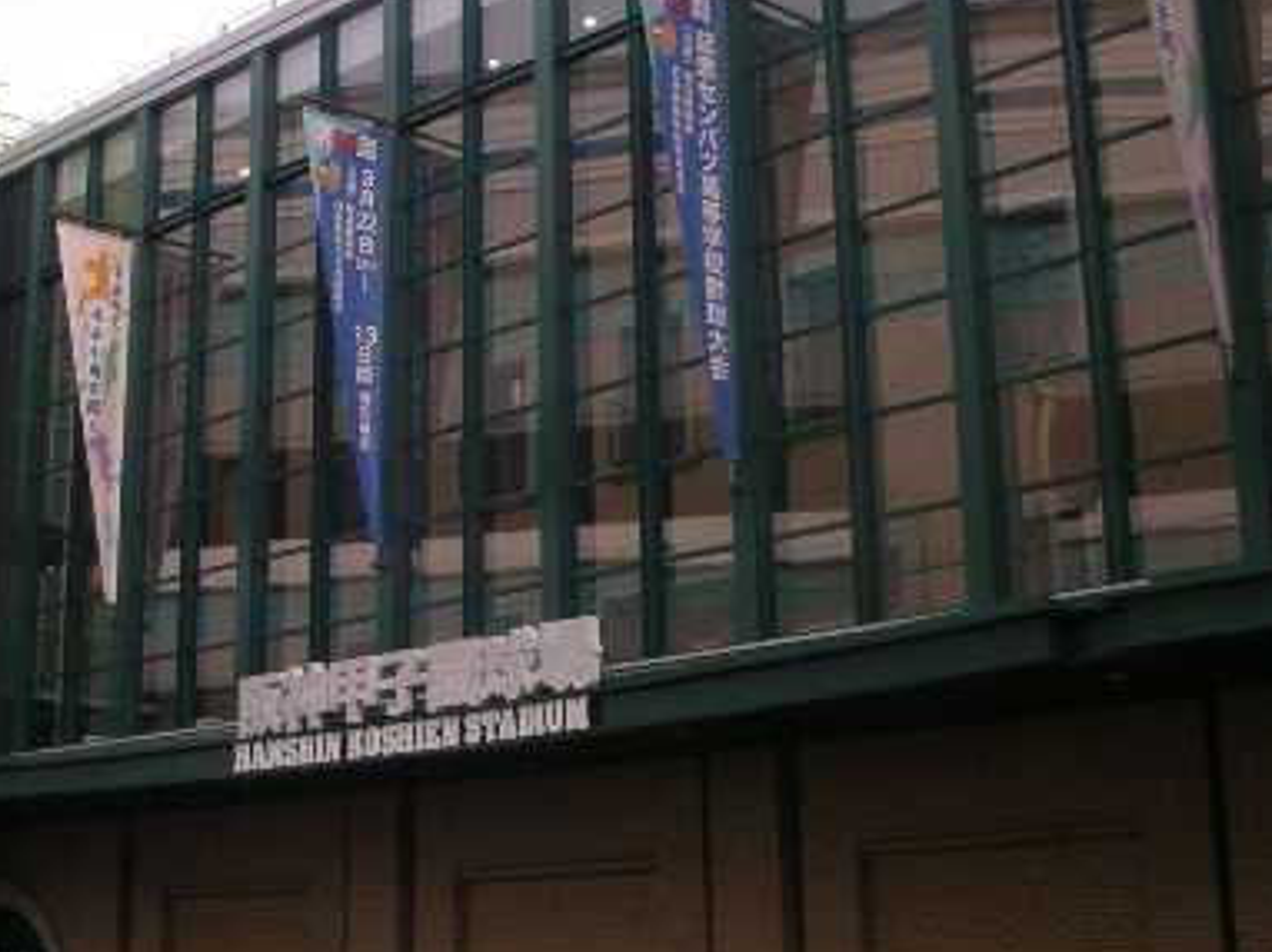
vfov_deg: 23.5
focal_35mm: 62
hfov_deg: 31.1
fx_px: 2277
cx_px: 463
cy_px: 300
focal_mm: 5.7
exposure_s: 1/100
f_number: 2.8
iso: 50
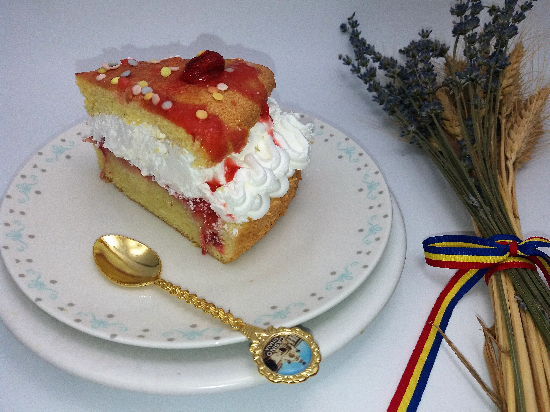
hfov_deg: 63.4
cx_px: 275
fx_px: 445
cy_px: 206
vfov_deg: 49.7
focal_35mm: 28
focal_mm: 3.7
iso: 64
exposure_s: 1/859
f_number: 1.9
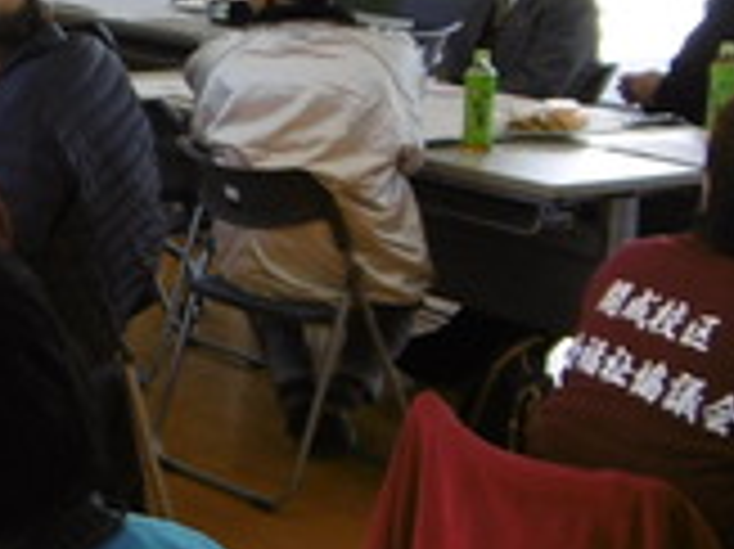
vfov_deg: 14.8
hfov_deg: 18.3
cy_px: 198
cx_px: -216
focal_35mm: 100
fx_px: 2119
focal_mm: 4.3
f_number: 3.1
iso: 100
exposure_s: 1/60
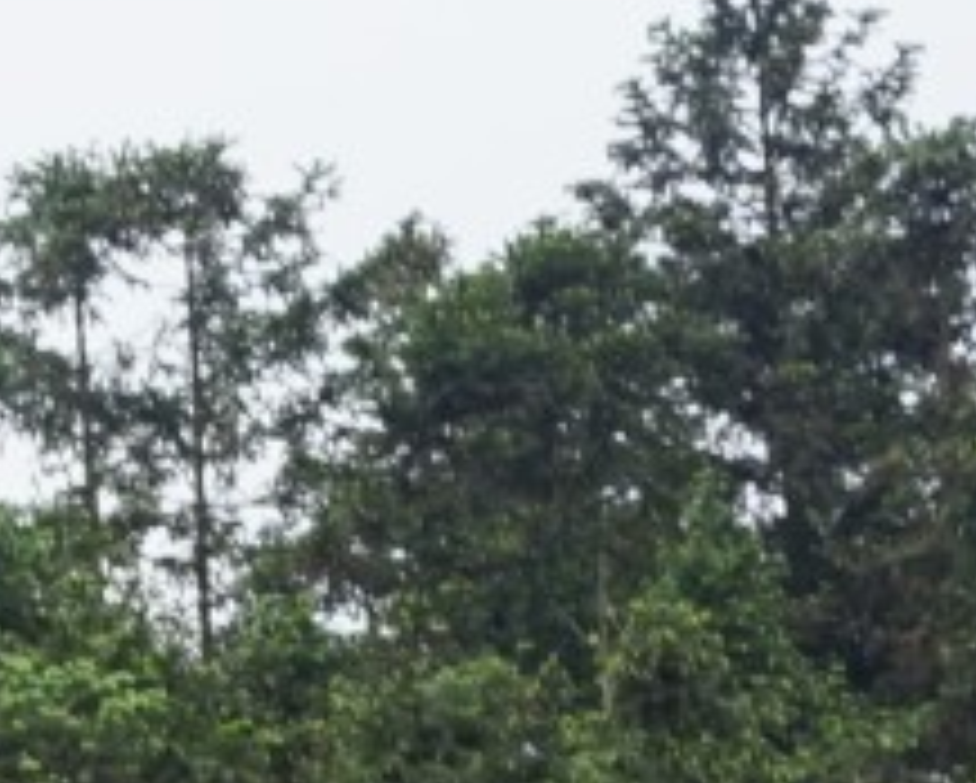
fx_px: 14051
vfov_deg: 3.1
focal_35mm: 486
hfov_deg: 3.7
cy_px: 2423
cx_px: -3486
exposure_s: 1/80
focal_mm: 55
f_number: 7.1
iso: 100
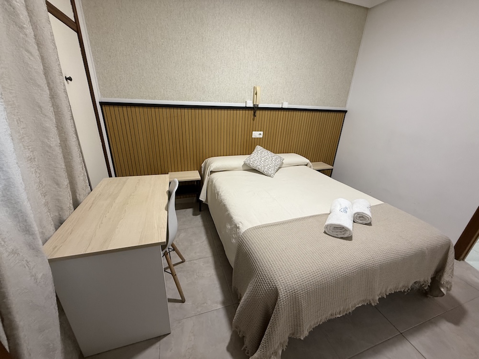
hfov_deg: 102.1
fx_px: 194
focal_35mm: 14
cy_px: 180
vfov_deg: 85.7
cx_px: 240
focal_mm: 2.22
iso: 250
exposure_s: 1/50
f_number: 2.2
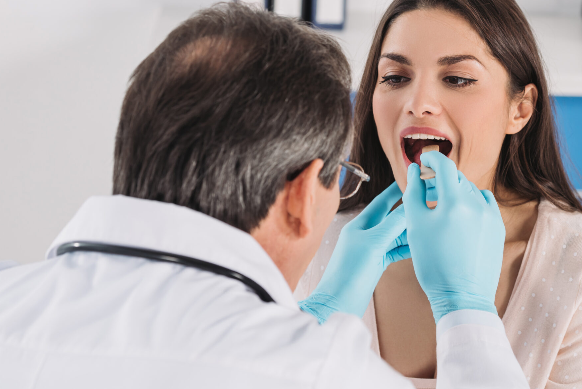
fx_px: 2118
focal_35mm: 131
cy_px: 125
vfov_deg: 10.5
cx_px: 385
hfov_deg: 15.6
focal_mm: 90
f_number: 5
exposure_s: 1/160
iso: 125
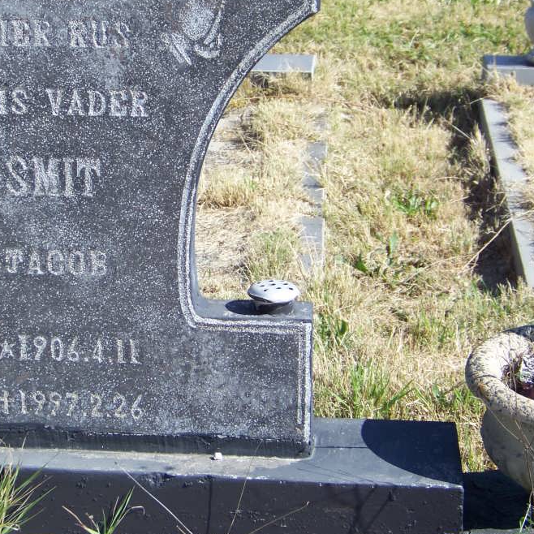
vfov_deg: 17.4
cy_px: 204
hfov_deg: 17.3
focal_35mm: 100
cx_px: 166
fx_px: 1745
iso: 64
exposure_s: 1/500
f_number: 3.2
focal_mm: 10.5
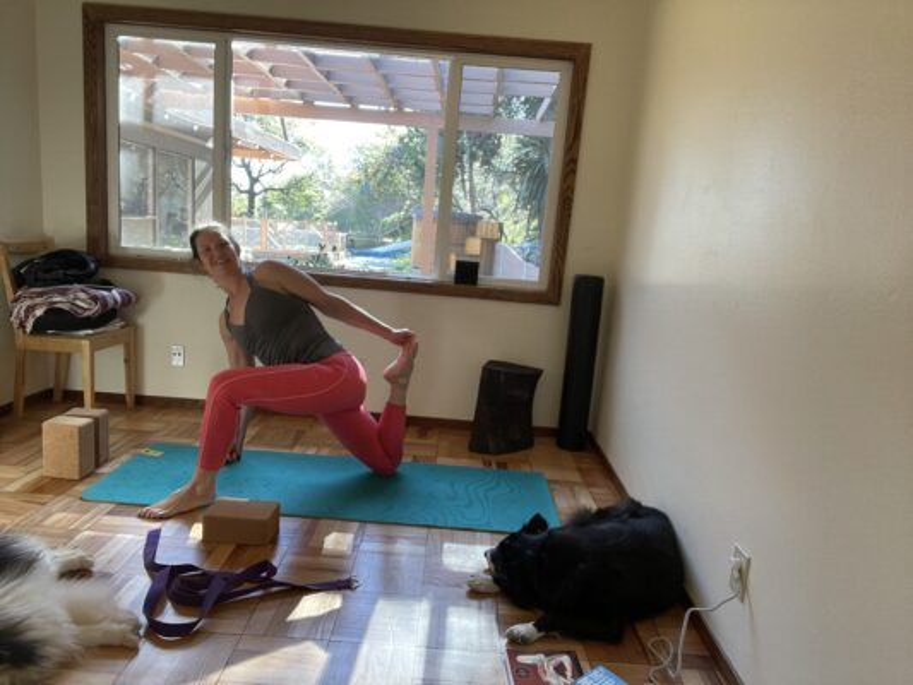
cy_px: 342
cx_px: 456
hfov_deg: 73.9
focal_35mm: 23
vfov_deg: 58.9
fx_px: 607
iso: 100
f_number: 2.2
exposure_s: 1/60
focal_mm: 2.71
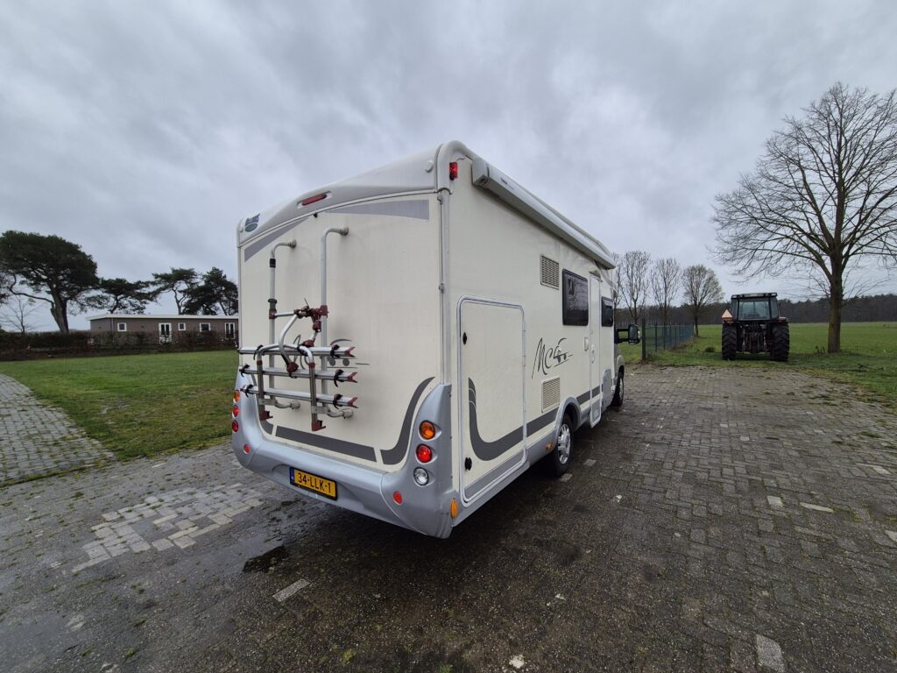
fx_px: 337
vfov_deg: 89.9
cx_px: 448
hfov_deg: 106.2
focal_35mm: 13
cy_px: 336
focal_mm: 2.2
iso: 50
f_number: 2.2
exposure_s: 1/802
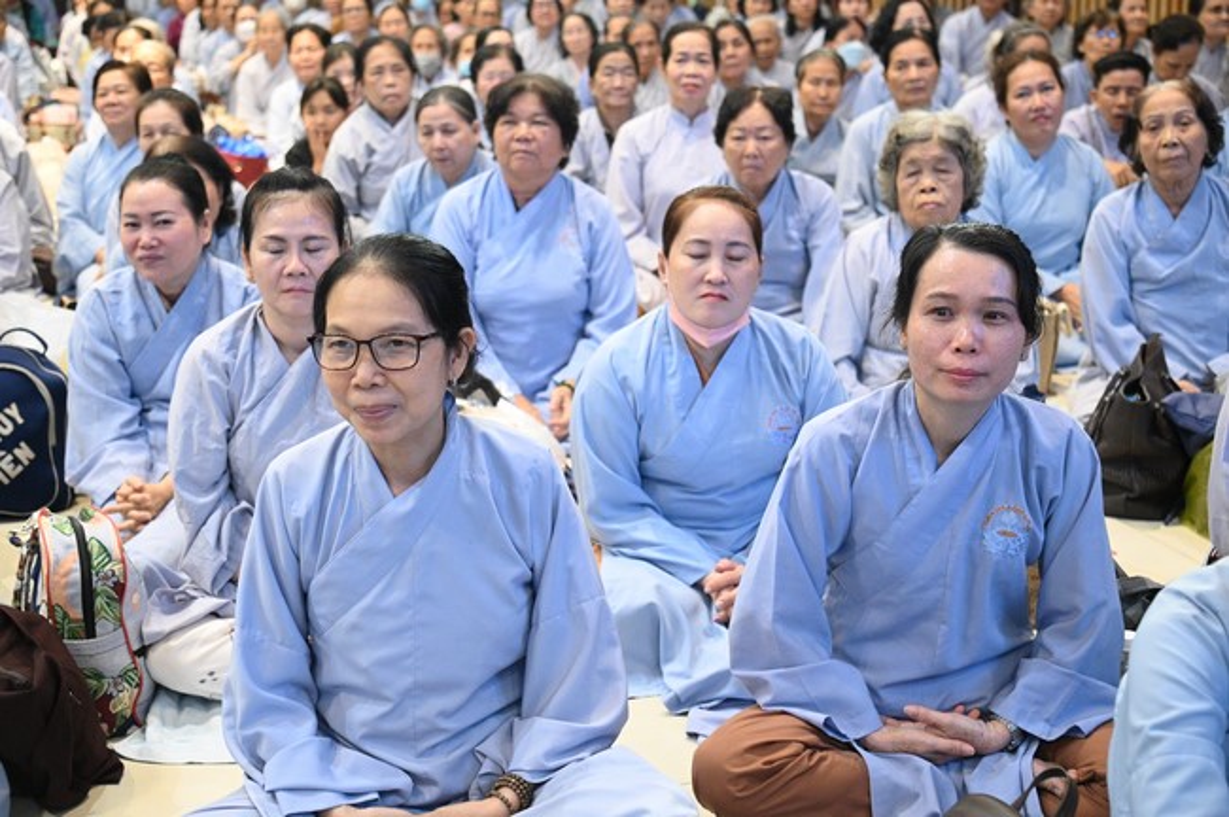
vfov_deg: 25.9
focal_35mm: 52
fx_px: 1773
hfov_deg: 38.2
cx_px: 614
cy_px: 408
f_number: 4.5
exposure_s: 1/160
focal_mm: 52
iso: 8000
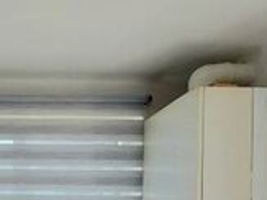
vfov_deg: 22.8
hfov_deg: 28.2
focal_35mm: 56
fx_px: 432
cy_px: 271
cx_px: -82
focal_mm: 1.74
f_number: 2.2
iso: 50
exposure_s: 1/455
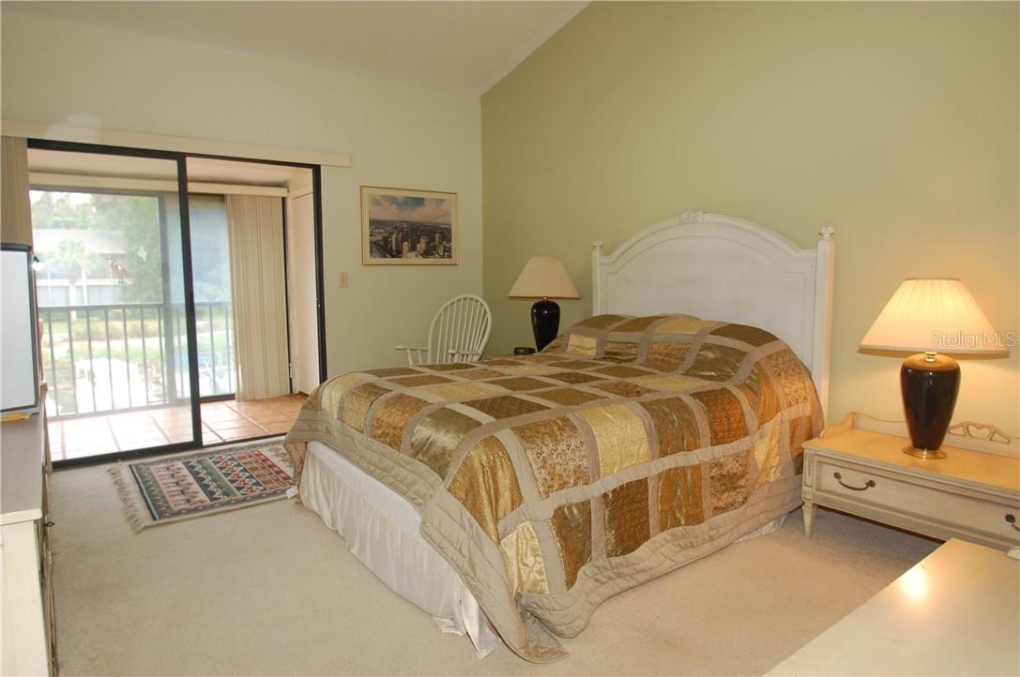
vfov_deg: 59.4
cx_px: 510
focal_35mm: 21
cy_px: 338
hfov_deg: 81.3
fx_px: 594
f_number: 4
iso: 400
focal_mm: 14
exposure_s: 1/60
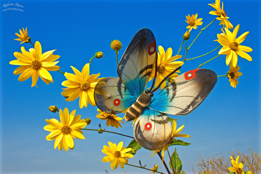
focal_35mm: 39
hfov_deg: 49.6
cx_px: 130
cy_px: 87
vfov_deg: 34.2
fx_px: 283
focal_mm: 26
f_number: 22
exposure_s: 1/40
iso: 100
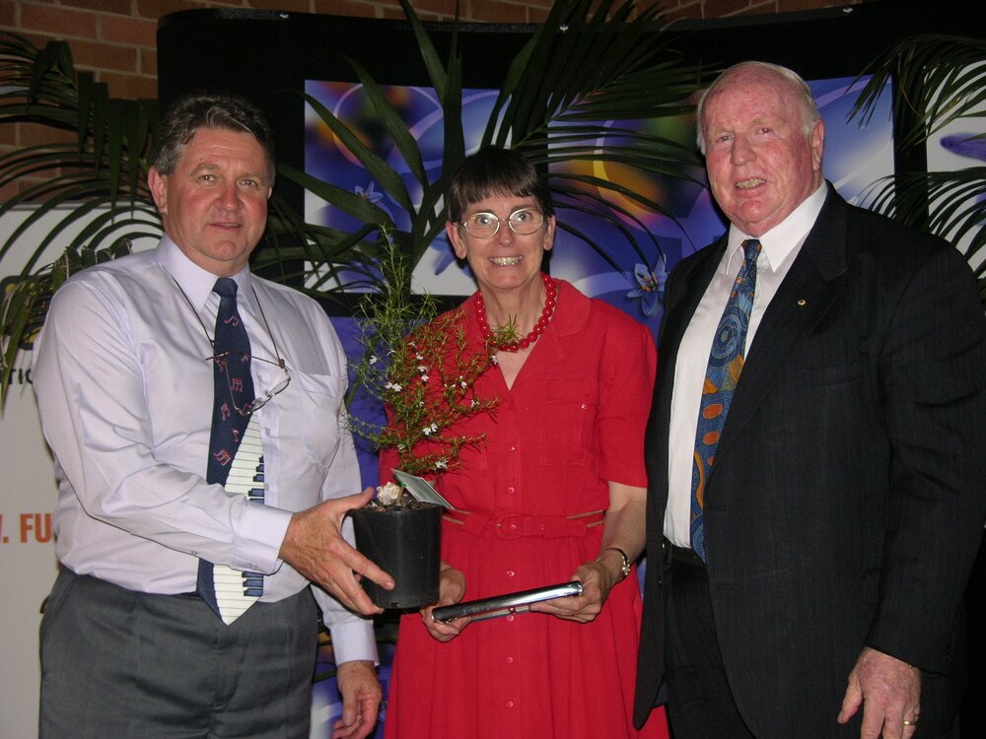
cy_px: 370
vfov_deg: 22.3
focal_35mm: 66
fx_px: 1880
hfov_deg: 29.4
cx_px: 493
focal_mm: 16.8
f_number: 3.2
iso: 100
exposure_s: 1/120
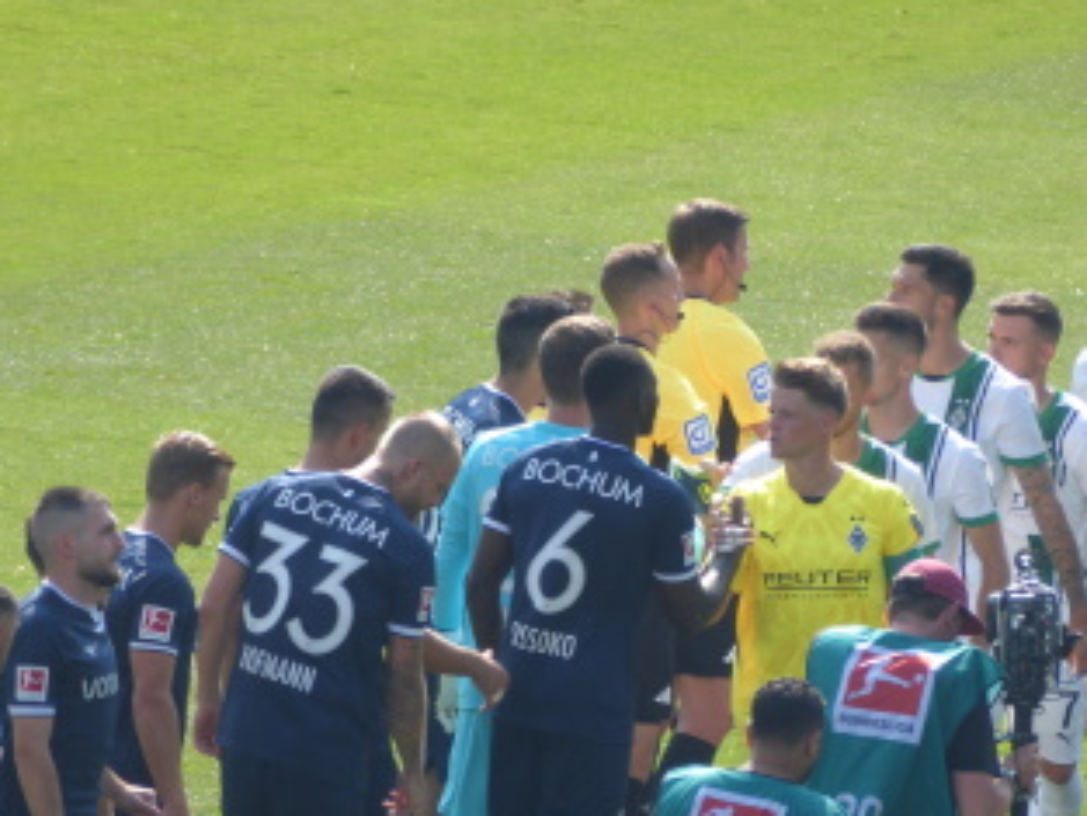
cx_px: 517
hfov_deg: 1.9
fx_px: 32513
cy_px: 455
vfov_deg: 1.4
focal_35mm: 1035
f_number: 6.4
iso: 100
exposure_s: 1/125
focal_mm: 129
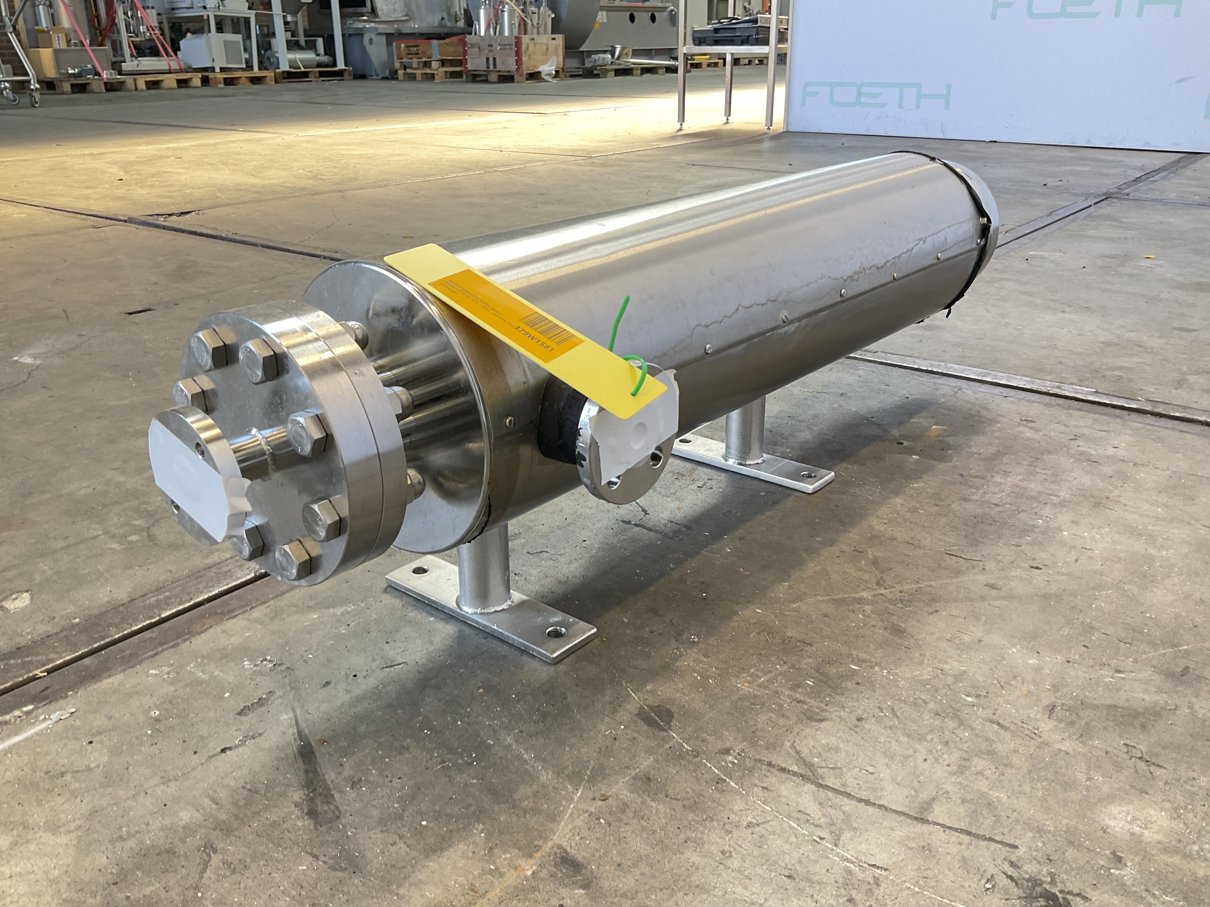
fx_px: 1014
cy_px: 454
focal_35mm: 29
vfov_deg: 48.2
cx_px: 605
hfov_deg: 61.7
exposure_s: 1/50
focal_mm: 3
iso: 40
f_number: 1.8
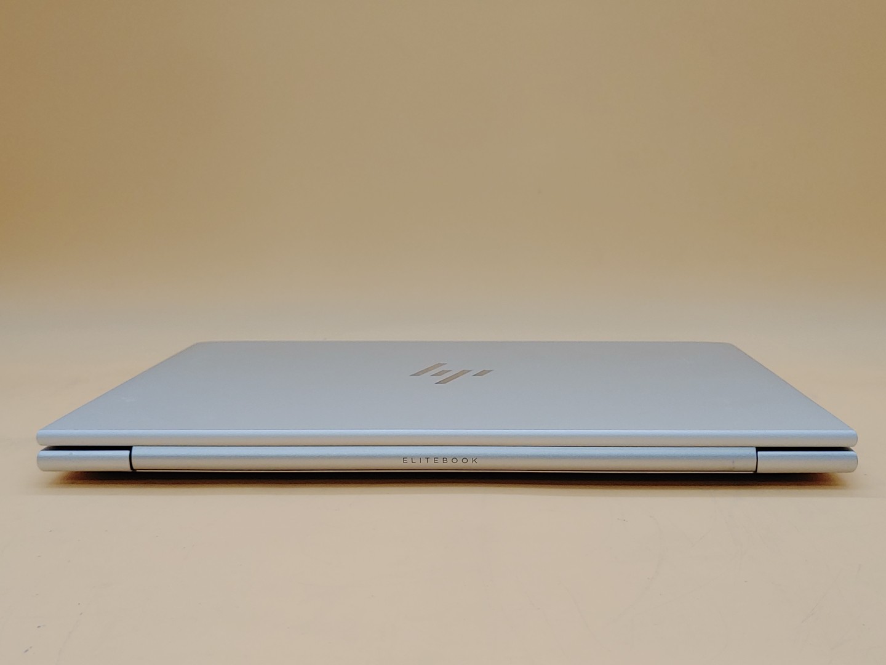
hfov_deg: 47.9
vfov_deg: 36.8
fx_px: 998
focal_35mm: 39
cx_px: 443
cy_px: 332
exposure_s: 1/160
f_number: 1.8
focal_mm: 4.36
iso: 50
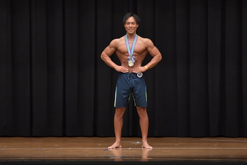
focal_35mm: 217
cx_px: 124
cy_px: 82
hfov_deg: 9.5
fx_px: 1488
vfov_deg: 6.3
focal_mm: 145
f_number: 5.6
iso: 6400
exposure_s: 1/400
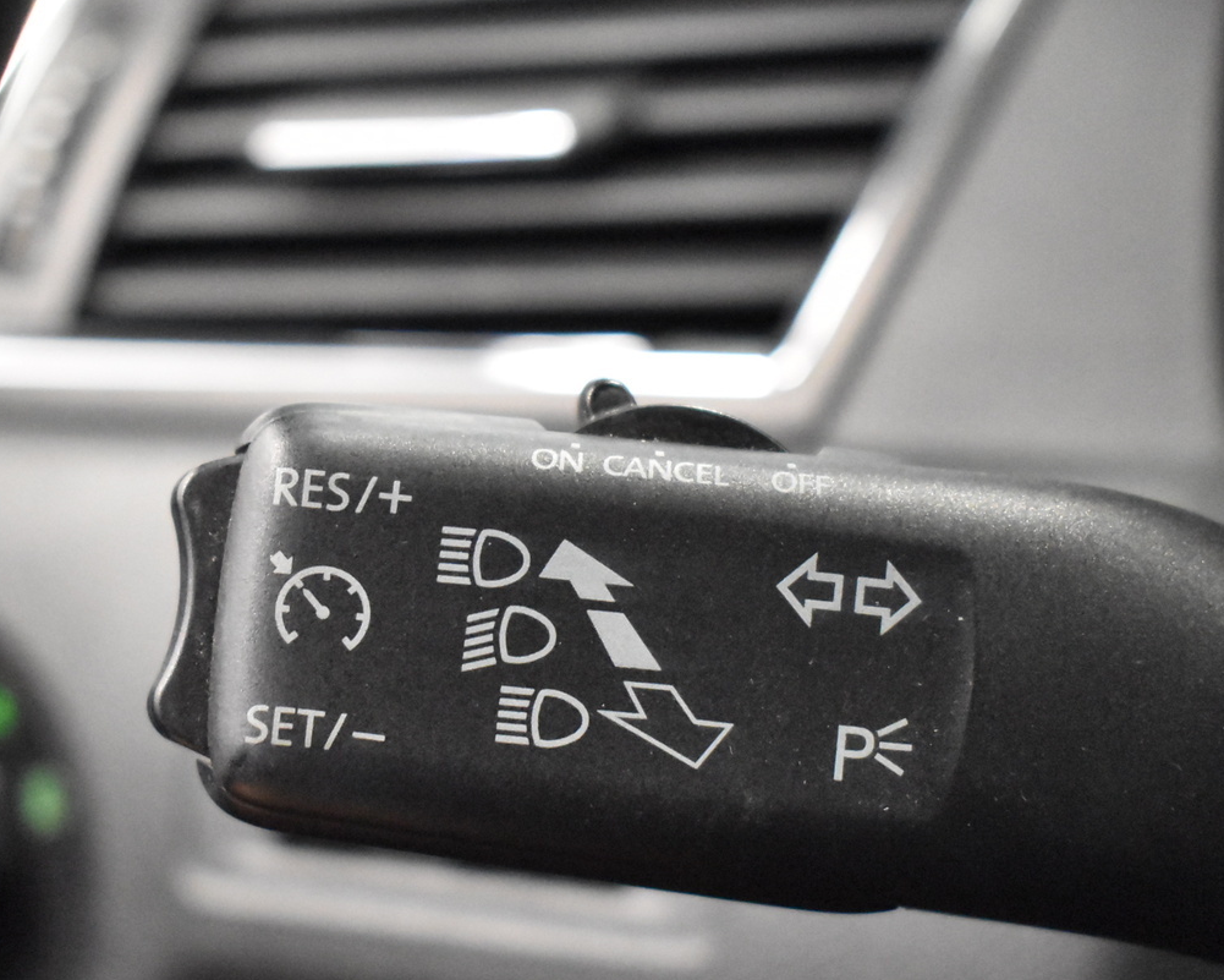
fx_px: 3297
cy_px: 608
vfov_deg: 16.9
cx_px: 622
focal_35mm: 91
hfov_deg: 21.0
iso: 9000
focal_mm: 40
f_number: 4.8
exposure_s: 1/60
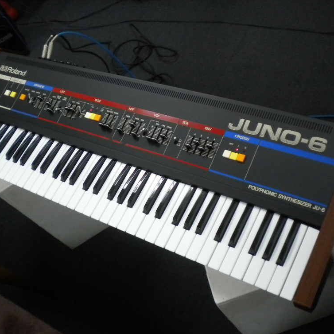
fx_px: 458
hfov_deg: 40.0
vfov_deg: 40.0
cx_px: 157
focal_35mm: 42
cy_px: 169
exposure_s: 1/58
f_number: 3.1
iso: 400
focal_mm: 6.3
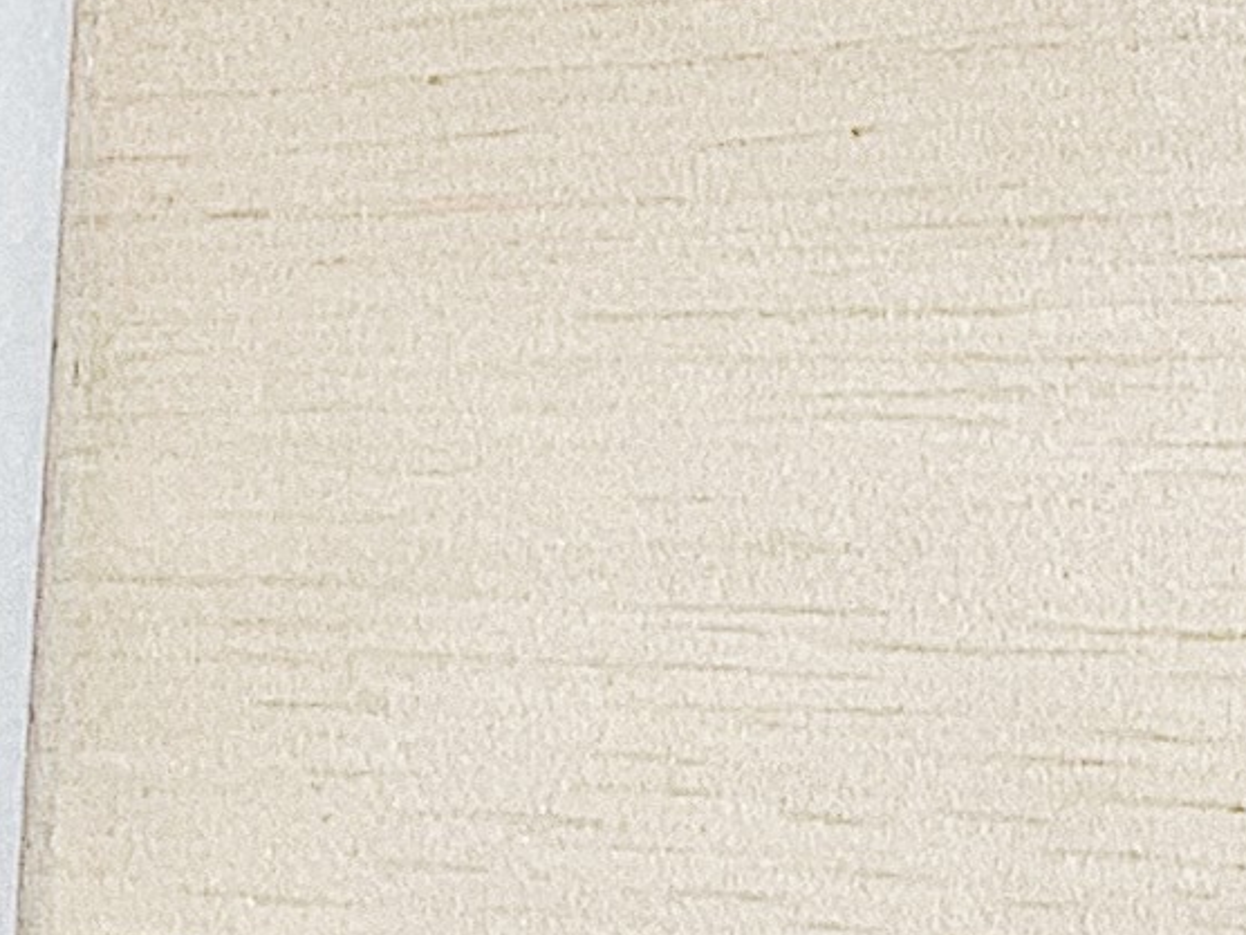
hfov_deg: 5.1
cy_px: -1321
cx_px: 3001
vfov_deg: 3.9
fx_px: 13570
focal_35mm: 377
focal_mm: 6
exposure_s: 1/98
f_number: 2.4
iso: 50
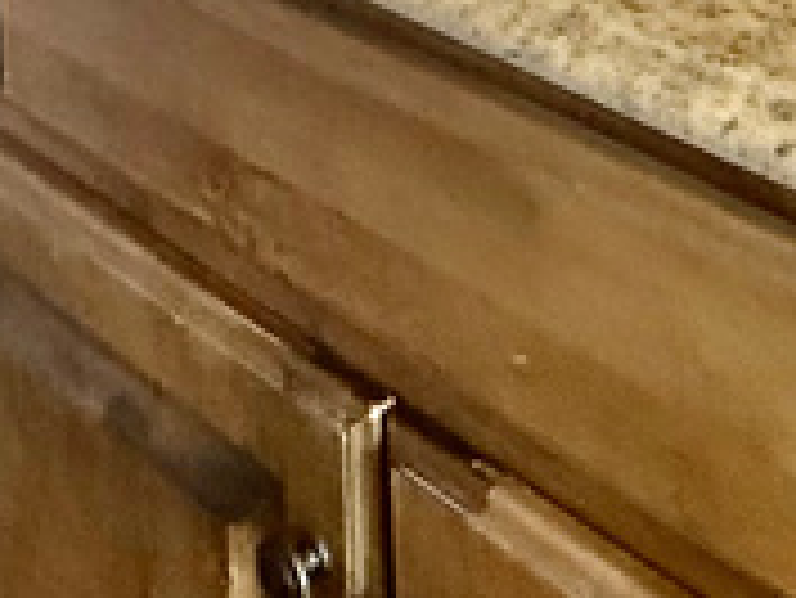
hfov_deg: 24.0
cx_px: 270
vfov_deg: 14.4
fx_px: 1864
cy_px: -683
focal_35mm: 81
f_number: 2.2
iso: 400
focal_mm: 2.22
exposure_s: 1/120
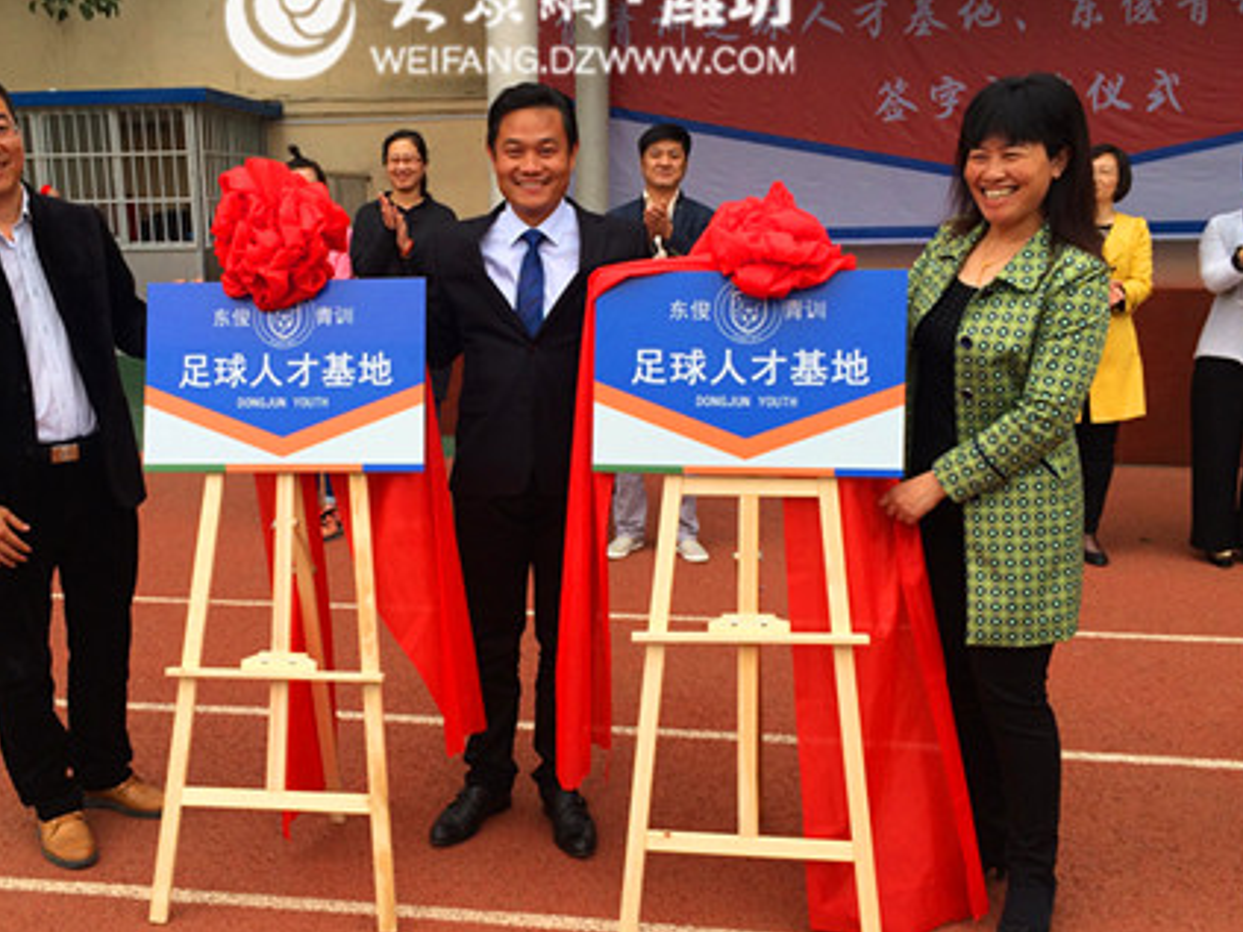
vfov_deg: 36.8
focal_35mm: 39
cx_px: 520
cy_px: 485
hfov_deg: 47.7
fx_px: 1400
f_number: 2.2
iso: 32
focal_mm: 4.12
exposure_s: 1/283
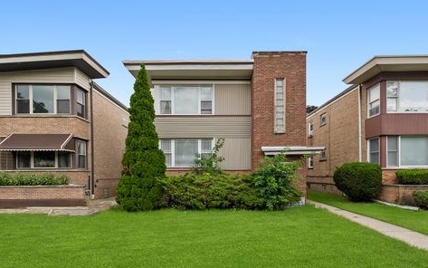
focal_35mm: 14
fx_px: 163
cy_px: 140
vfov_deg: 78.6
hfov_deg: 105.3
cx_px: 214
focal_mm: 13
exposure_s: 1/80
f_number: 5.6
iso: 80
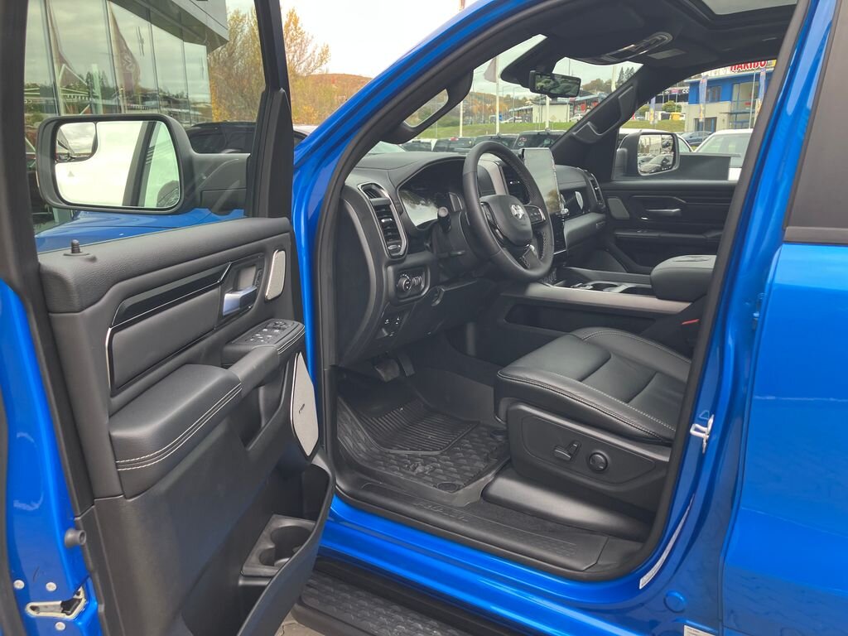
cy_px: 318
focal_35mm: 28
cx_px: 424
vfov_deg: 49.7
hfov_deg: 63.4
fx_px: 686
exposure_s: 1/121
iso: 40
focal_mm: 3.99
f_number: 1.8
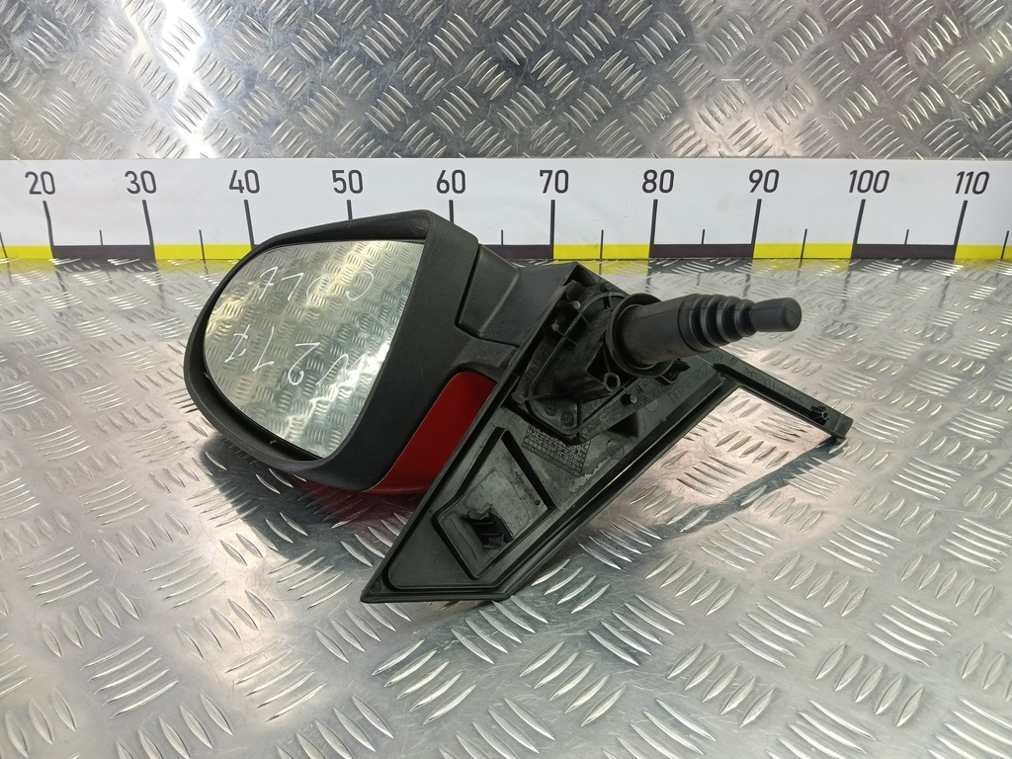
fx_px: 672
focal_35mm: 23
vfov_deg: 58.9
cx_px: 506
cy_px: 380
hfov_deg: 73.9
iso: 136
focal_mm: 4.11
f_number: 1.6
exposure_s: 1/50
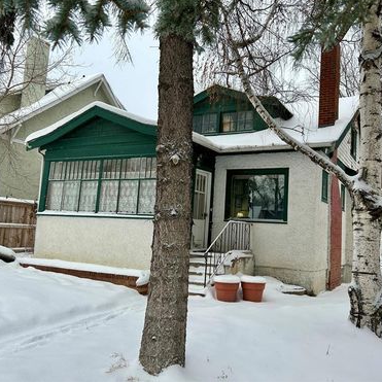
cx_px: 220
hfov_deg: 52.3
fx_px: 387
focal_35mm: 31
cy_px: 190
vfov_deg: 52.5
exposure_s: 1/873
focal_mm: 5.7
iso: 50
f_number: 1.5
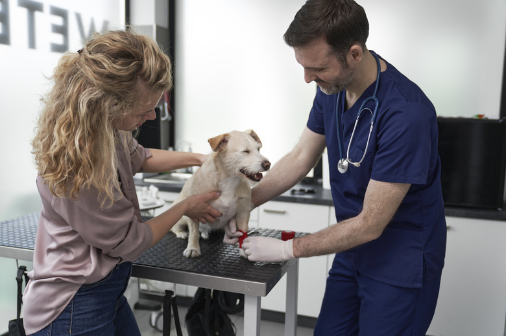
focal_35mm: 35
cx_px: 253
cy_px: 168
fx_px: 492
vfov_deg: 37.8
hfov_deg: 54.5
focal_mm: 35
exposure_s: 1/250
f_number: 2.8
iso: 125
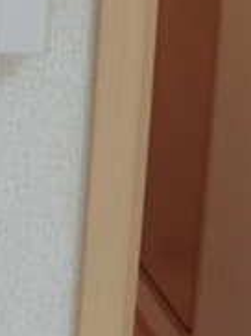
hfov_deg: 13.2
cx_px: -185
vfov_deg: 19.1
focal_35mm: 102
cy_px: 59
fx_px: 988
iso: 200
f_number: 3.5
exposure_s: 1/60
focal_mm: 5.2
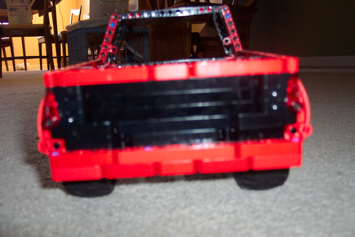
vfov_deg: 35.1
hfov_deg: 50.7
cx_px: 178
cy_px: 118
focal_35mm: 38
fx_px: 375
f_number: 2.8
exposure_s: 1/30
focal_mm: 8
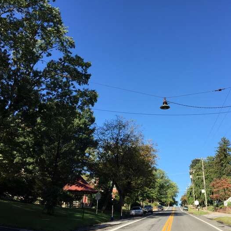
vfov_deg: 42.8
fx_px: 294
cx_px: 151
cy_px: 123
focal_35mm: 39
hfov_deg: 42.3
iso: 32
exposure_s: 1/1099
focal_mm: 4.15
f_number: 2.2
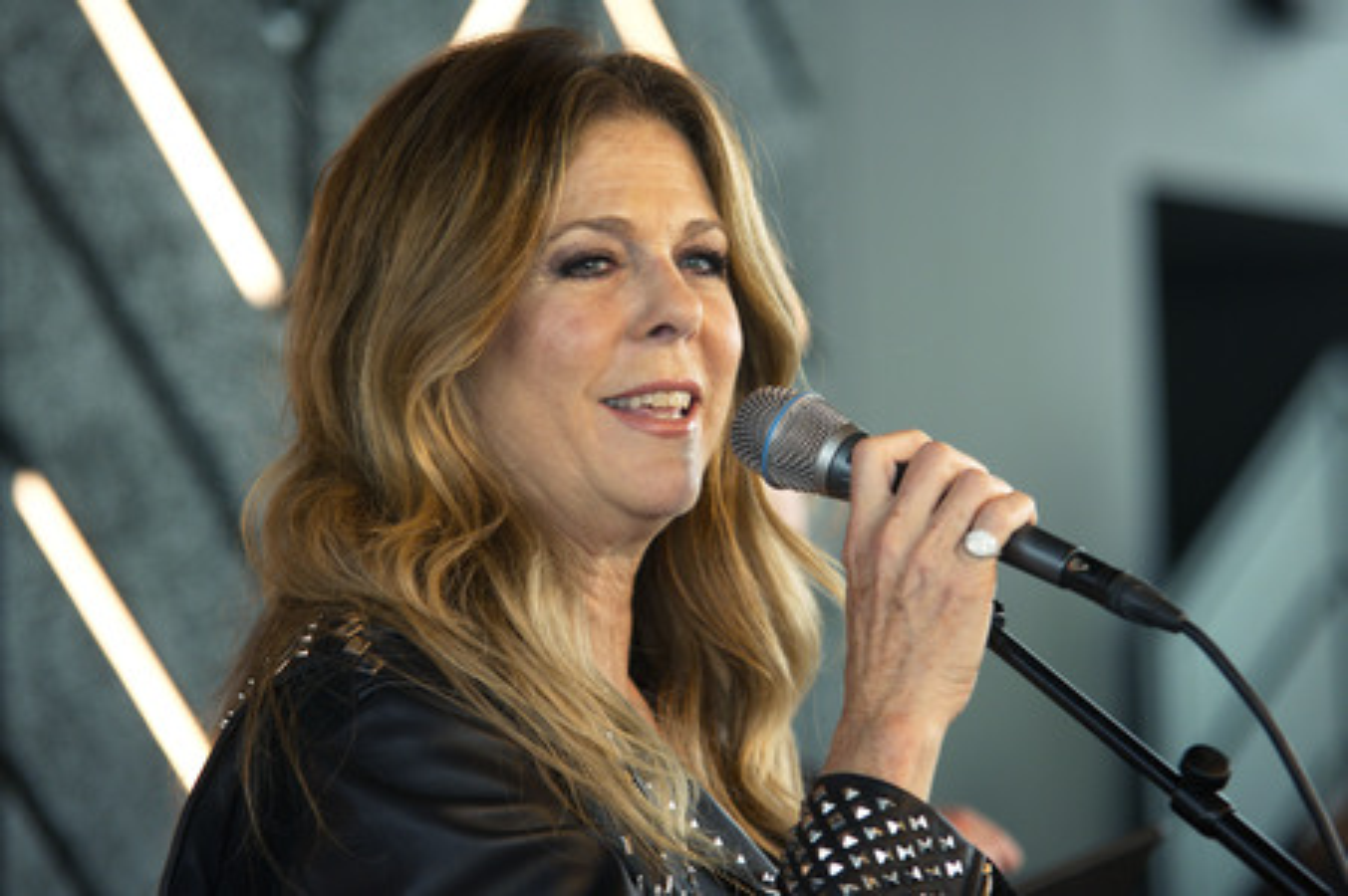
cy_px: 448
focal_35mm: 135
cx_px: 674
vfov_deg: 10.1
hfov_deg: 15.2
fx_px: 5051
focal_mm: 135
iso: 1600
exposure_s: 1/200
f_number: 4
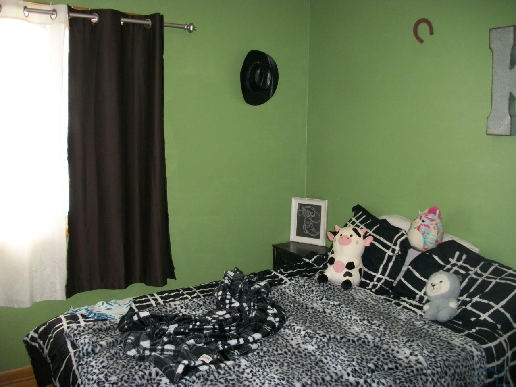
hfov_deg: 56.8
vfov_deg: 44.2
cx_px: 258
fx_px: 477
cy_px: 194
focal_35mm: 32
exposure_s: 1/30
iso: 160
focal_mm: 5.7
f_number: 2.9
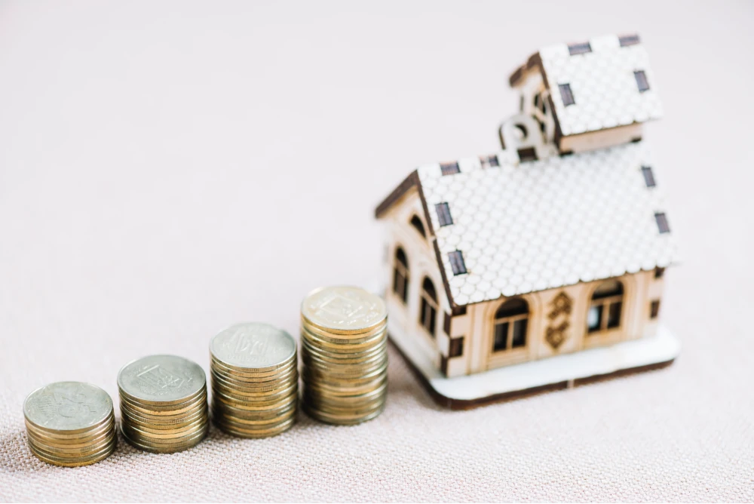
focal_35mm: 105
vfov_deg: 13.1
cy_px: 252
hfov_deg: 19.4
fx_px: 2200
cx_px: 377
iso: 100
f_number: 4
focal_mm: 105
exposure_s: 1/160
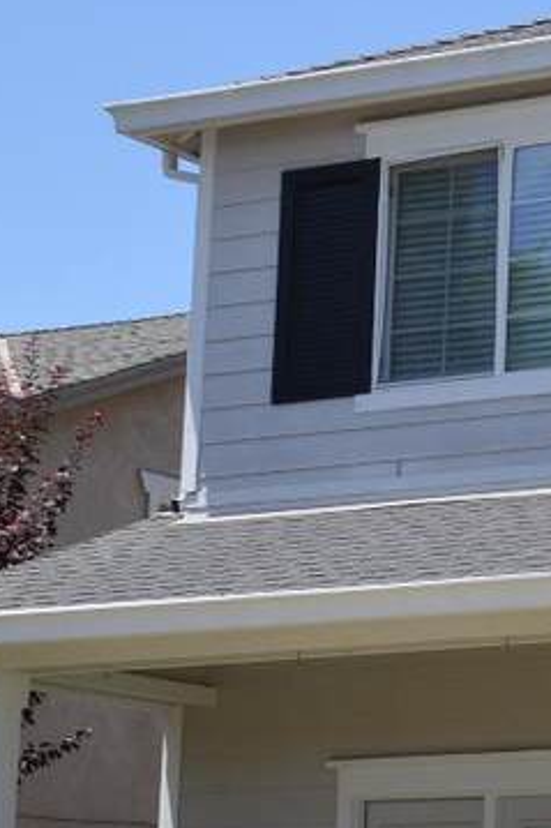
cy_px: 564
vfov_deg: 14.7
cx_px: 1090
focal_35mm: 139
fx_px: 3194
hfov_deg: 9.3
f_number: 7.1
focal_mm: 26
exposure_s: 1/200
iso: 100
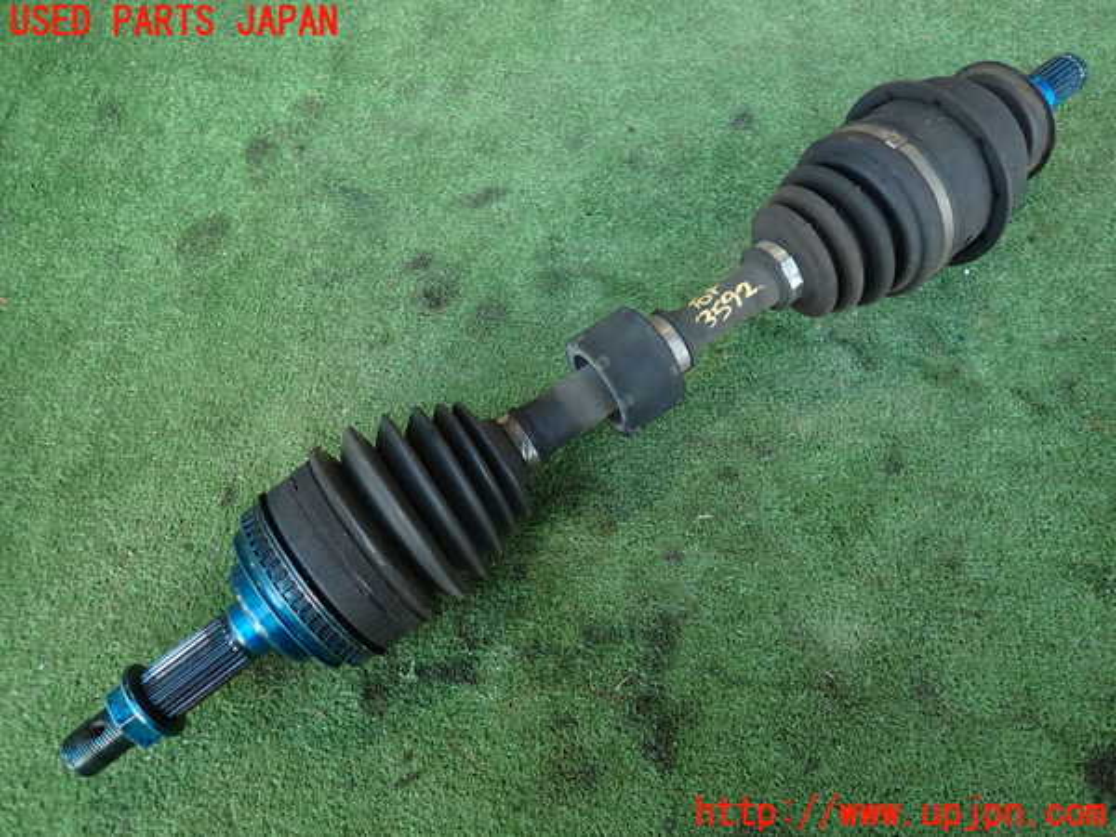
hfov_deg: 69.4
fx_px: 806
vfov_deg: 54.9
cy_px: 418
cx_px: 558
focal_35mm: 25
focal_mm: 4.5
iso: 160
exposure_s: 1/60
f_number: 2
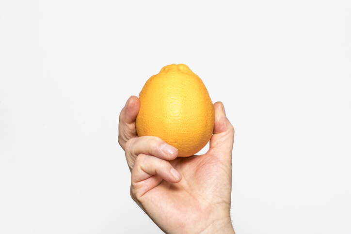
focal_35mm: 70
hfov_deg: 28.8
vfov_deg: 19.5
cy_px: 117
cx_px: 176
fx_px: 683
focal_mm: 70
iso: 100
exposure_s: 1/60
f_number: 11
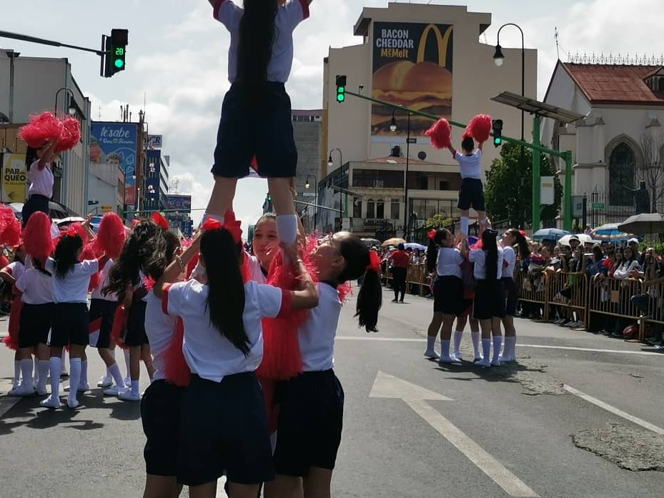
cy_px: 234
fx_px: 1189
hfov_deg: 31.2
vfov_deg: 23.7
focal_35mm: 62
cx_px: 291
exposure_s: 1/2849
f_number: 1.8
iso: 50
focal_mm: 4.75
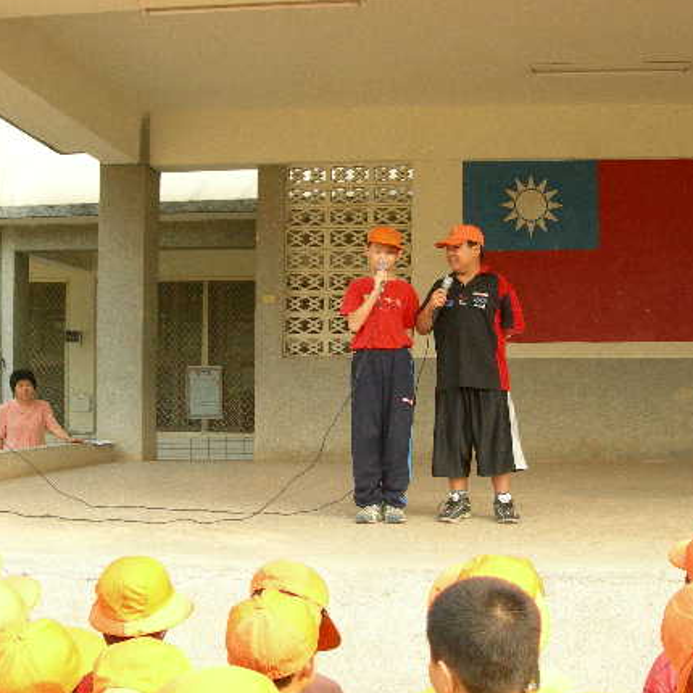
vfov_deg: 34.0
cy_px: 322
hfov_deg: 33.9
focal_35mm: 50
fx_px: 1132
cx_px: 408
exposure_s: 1/270
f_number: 4.8
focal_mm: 7.8
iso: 400
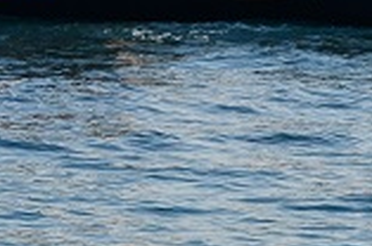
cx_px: 598
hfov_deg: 2.9
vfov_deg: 1.9
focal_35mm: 714
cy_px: -455
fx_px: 7365
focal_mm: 75
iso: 400
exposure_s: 1/2500
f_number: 5.6
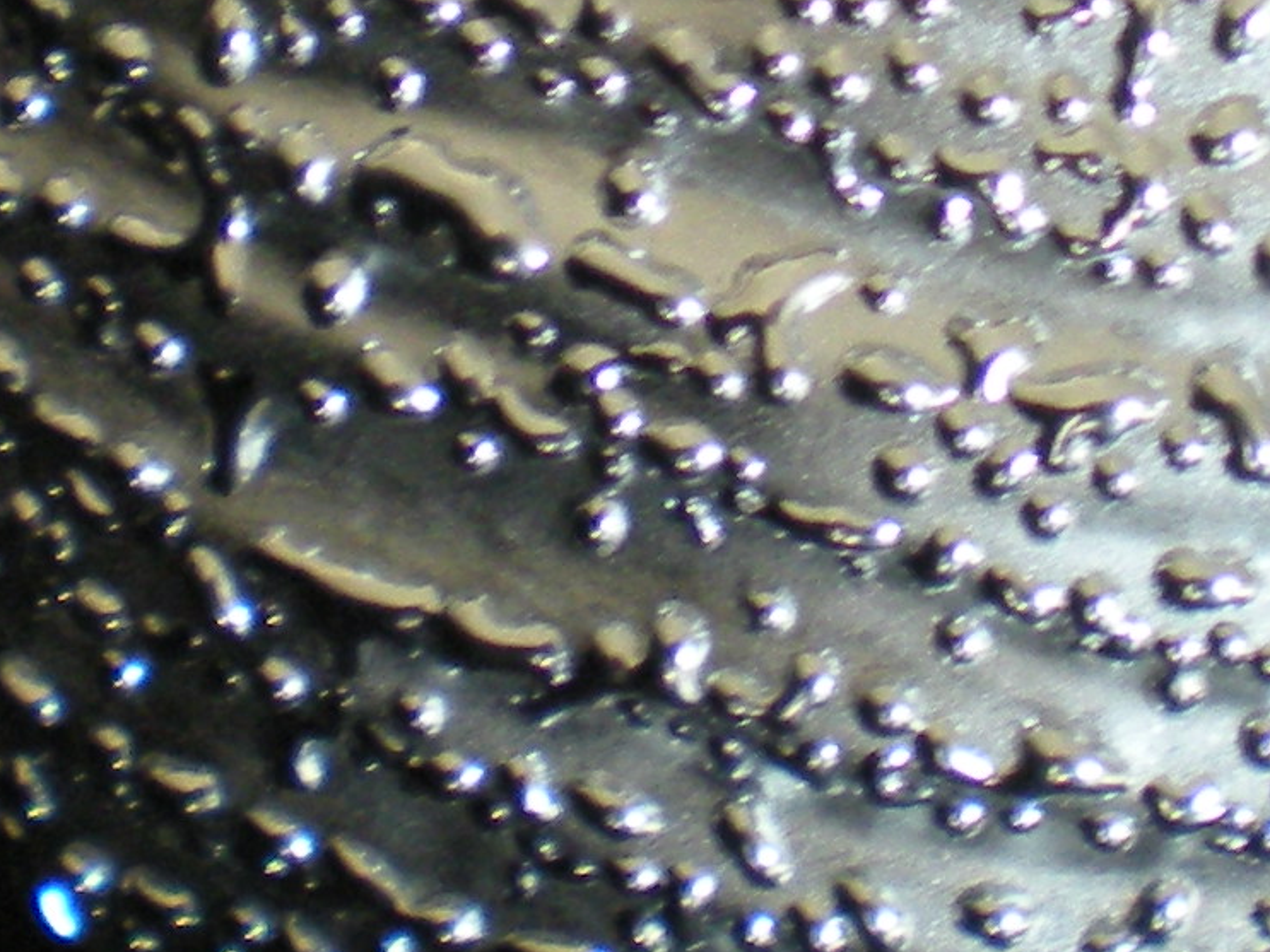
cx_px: 945
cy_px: -132
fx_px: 6126
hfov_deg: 11.8
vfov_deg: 8.8
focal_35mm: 167
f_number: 3.1
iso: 200
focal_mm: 6.3
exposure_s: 1/35.6
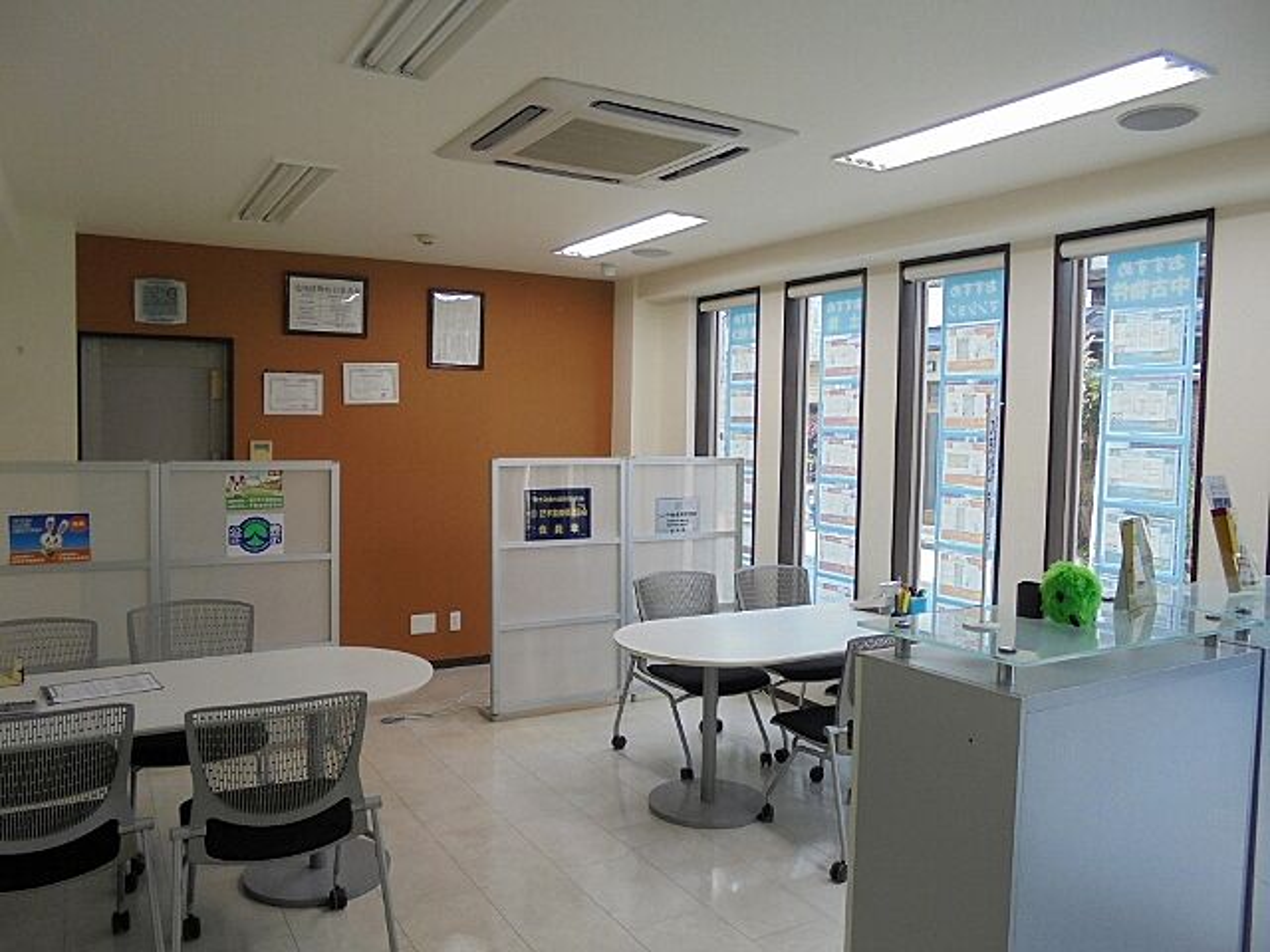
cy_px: 476
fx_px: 954
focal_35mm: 26
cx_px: 635
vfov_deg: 53.1
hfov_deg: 67.3
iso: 100
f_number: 3.5
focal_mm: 4.6
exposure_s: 1/40
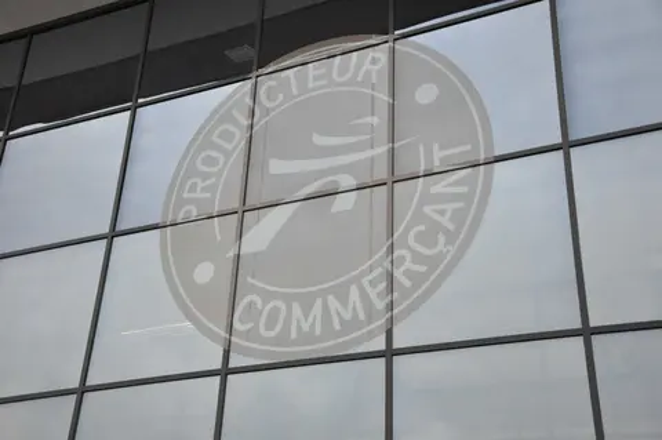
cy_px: 220
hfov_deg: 41.2
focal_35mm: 48
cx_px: 331
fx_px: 882
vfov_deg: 28.0
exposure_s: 1/320
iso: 800
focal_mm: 32
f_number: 5.6
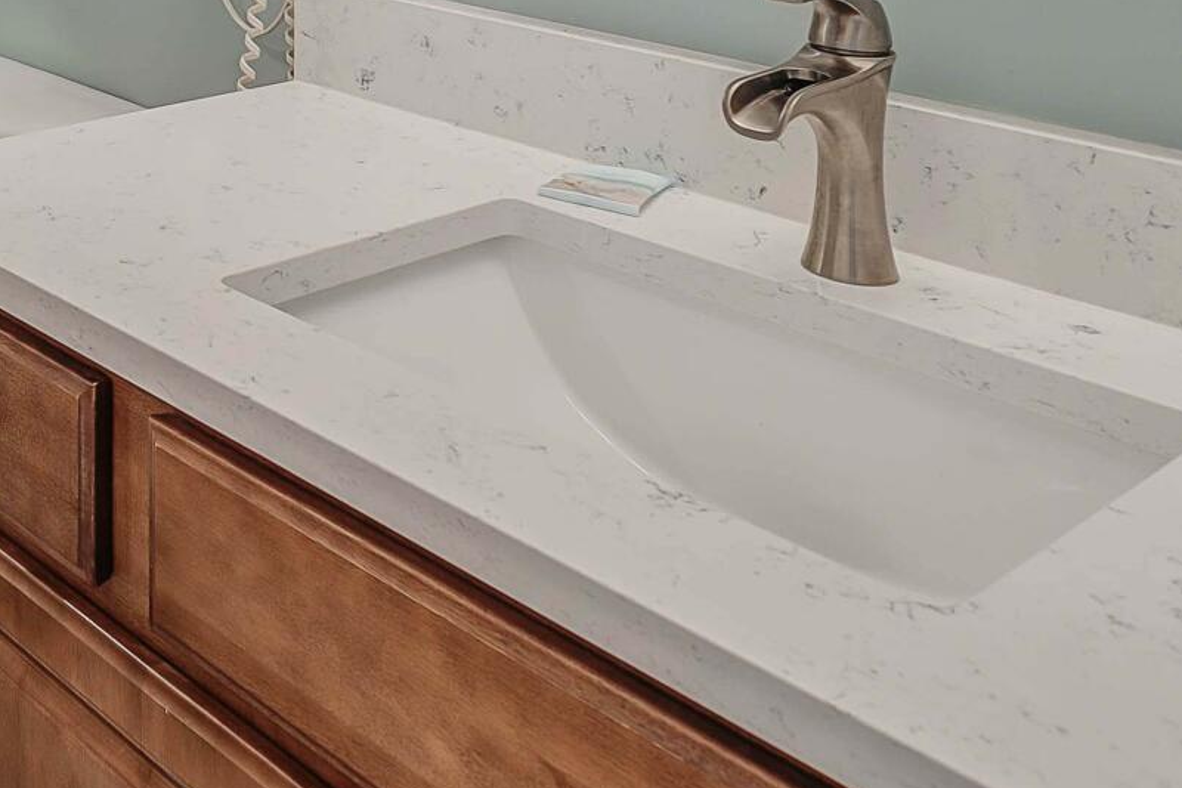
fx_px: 1477
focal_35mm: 45
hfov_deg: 37.0
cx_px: -103
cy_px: -303
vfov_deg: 24.8
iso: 100
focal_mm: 12
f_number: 5.6
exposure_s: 1/13
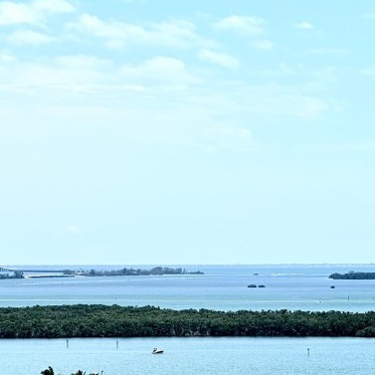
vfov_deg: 9.4
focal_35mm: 185
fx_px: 2267
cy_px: 319
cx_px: 4
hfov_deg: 9.4
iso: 32
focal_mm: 9
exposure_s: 1/1167
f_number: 2.8
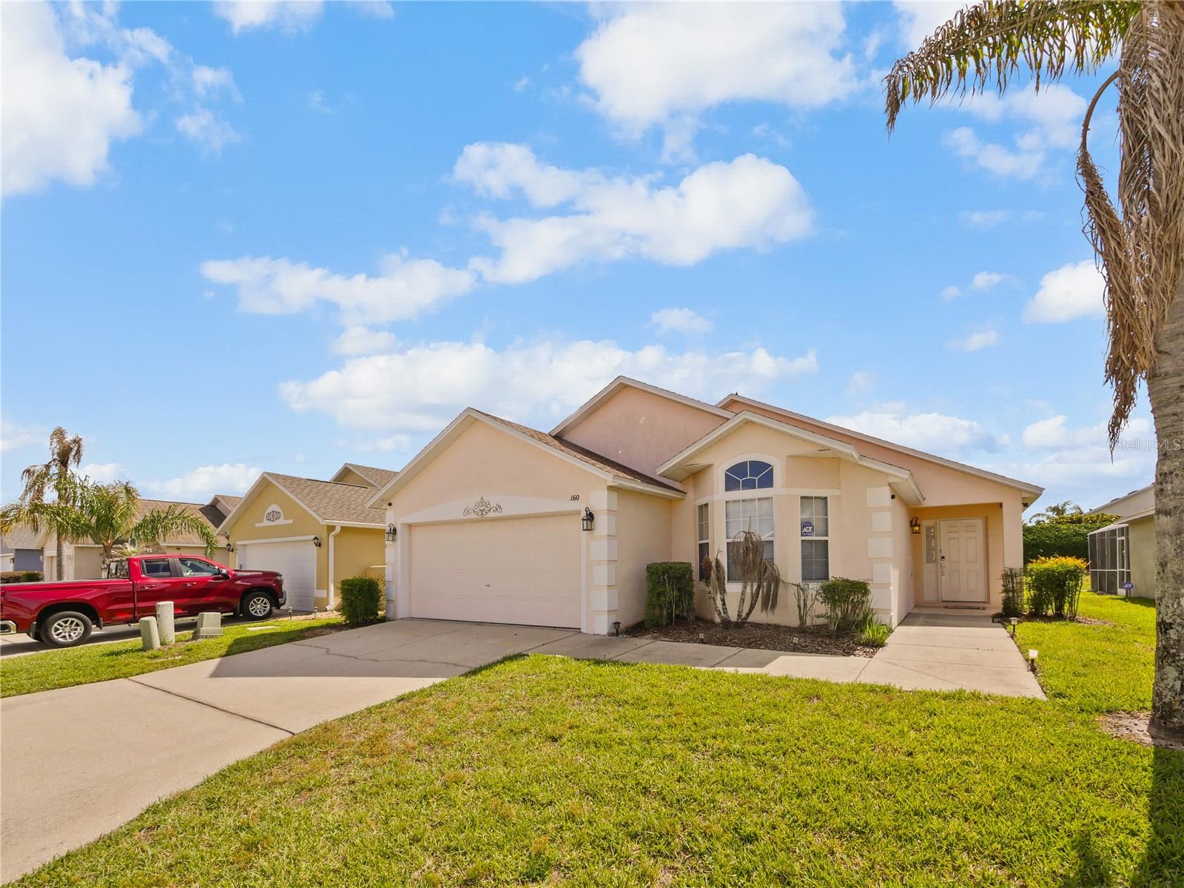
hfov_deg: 102.1
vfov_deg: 85.7
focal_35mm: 14
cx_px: 592
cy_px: 444
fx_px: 479
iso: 200
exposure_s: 1/500
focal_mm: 7
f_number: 8
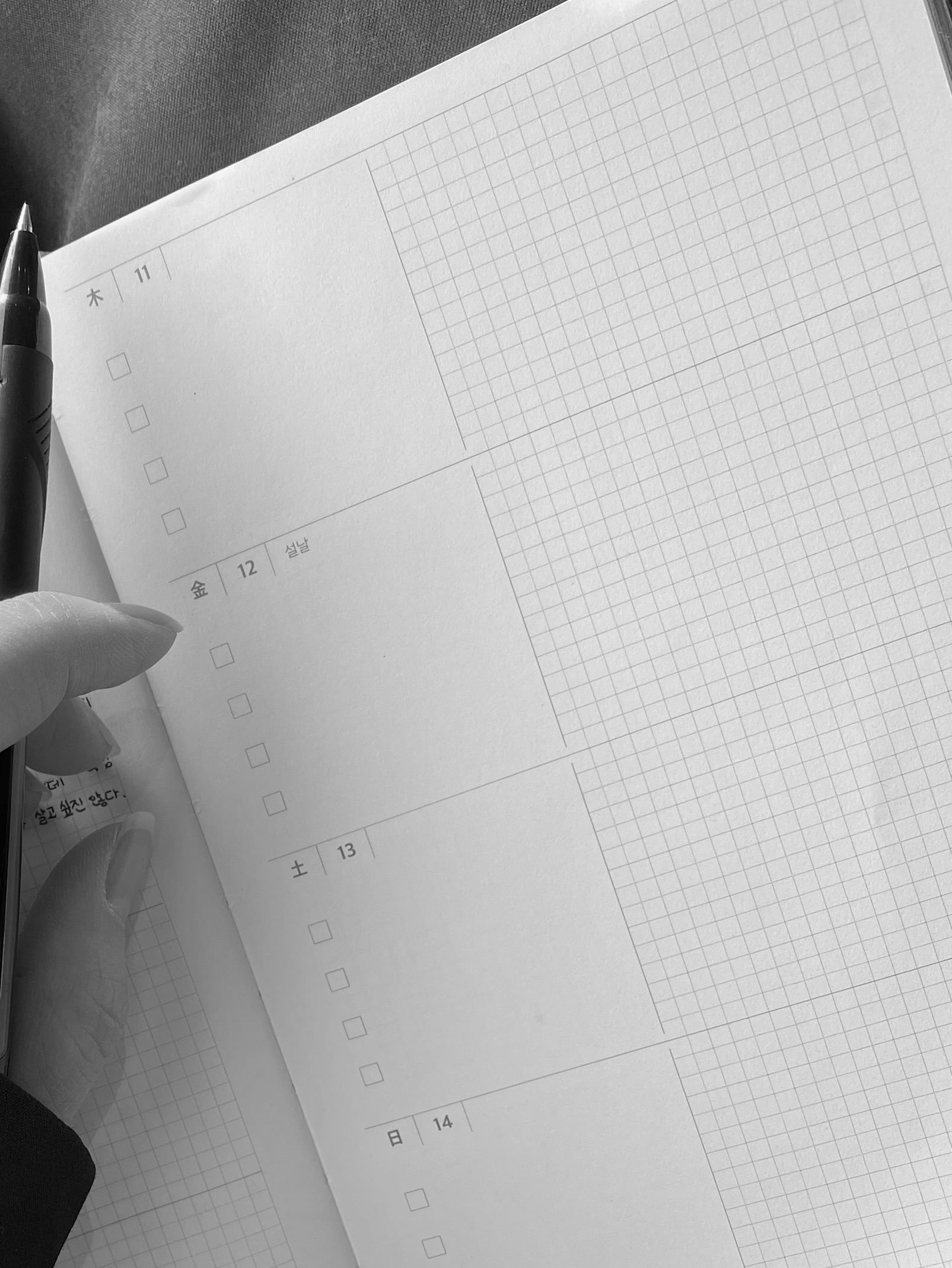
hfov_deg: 29.1
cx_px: 203
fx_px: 1796
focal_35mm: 49
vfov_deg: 37.7
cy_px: 994
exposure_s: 1/122
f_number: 1.8
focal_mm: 4.25
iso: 32
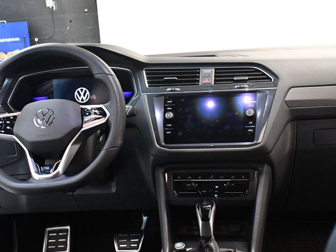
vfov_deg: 30.3
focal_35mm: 48
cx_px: 189
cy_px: 130
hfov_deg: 39.6
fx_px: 466
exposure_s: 1/60
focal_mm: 18
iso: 4000
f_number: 3.5
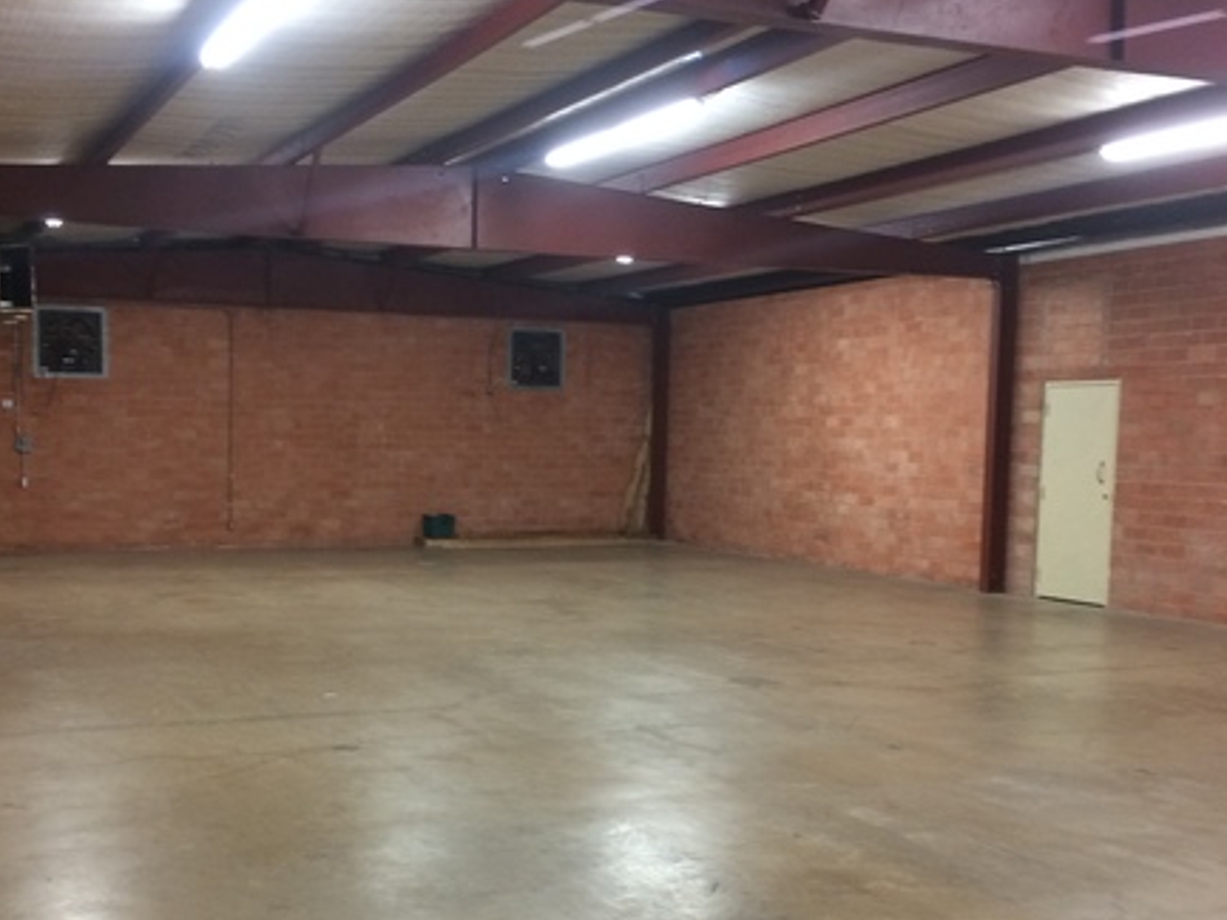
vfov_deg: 33.4
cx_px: 514
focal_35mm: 43
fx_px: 1524
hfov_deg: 43.7
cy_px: 582
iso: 160
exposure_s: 1/30
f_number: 2.2
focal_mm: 4.15
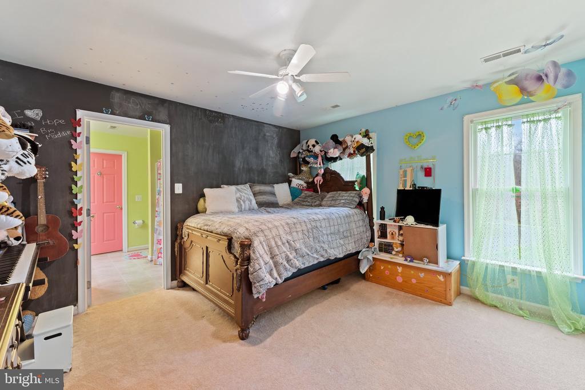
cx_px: 292
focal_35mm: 14
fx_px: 228
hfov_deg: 104.2
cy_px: 195
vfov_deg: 81.2
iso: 640
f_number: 8
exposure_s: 1.3
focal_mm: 14
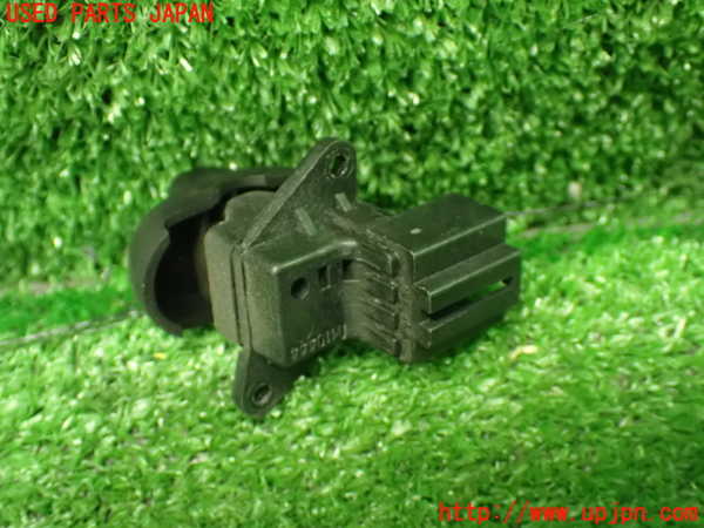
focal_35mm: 47
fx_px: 956
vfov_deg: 30.9
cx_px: 352
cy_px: 264
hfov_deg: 40.4
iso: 1600
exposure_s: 1/50
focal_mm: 8.4
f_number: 3.1
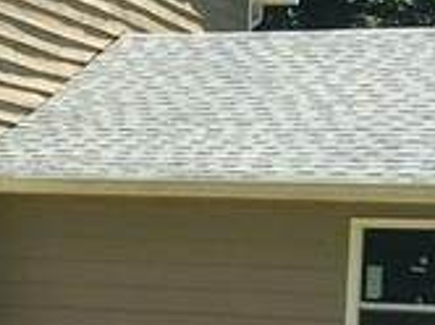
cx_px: -356
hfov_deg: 10.4
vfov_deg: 8.3
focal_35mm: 179
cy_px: 280
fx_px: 2246
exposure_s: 1/746
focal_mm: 4.15
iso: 25
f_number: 2.2
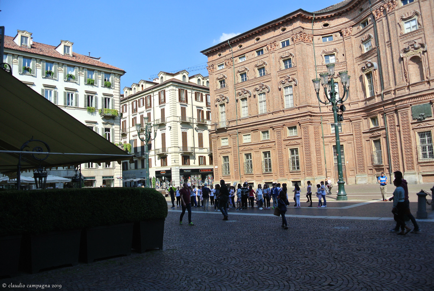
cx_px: 217
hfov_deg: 67.3
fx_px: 326
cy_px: 146
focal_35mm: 27
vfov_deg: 48.1
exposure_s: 1/500
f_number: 4.5
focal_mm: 10
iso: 100
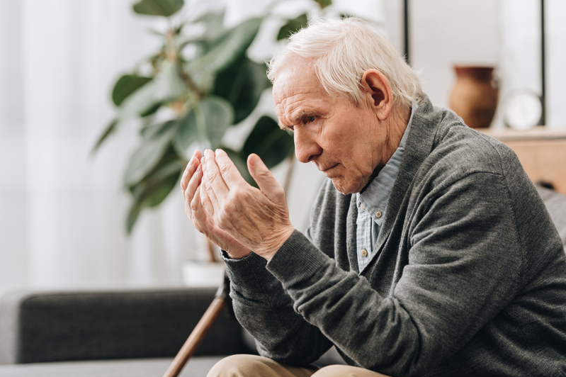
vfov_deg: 11.2
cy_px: 192
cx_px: 297
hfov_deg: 16.8
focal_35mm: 122
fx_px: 1917
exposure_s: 1/200
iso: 100
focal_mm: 116
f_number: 2.8
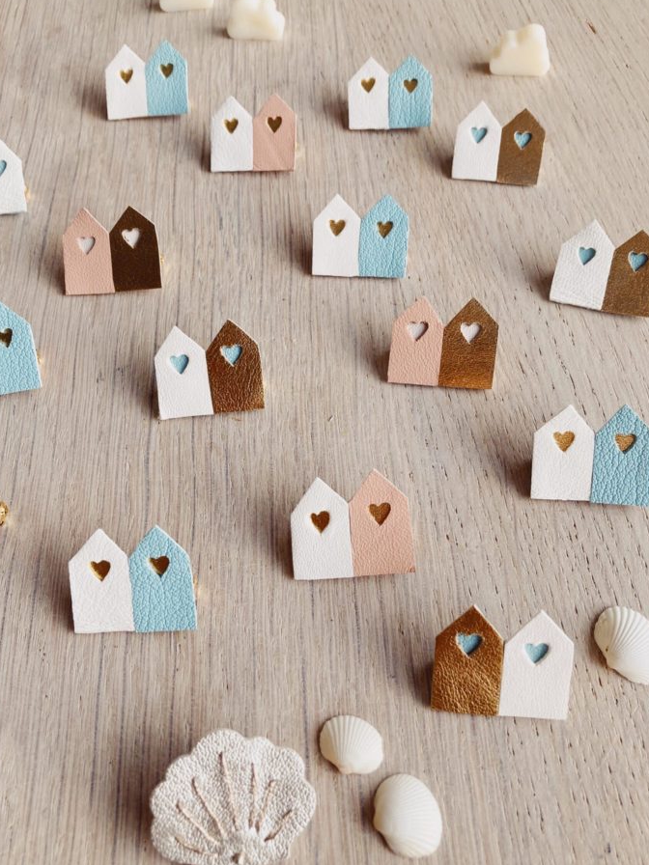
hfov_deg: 44.2
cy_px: 435
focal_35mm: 32
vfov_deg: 56.8
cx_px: 315
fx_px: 800
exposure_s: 1/121
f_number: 1.8
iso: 32
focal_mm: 3.99
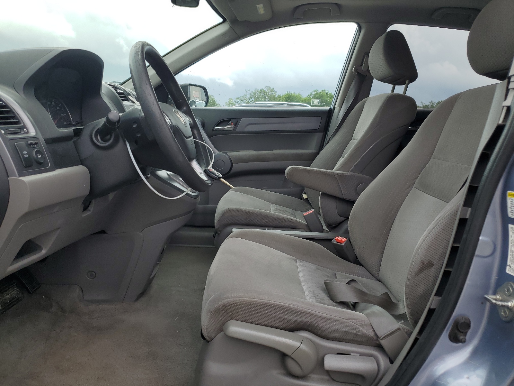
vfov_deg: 53.1
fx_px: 386
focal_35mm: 26
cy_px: 193
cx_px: 257
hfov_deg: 67.3
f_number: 1.5
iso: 50
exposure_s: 1/833
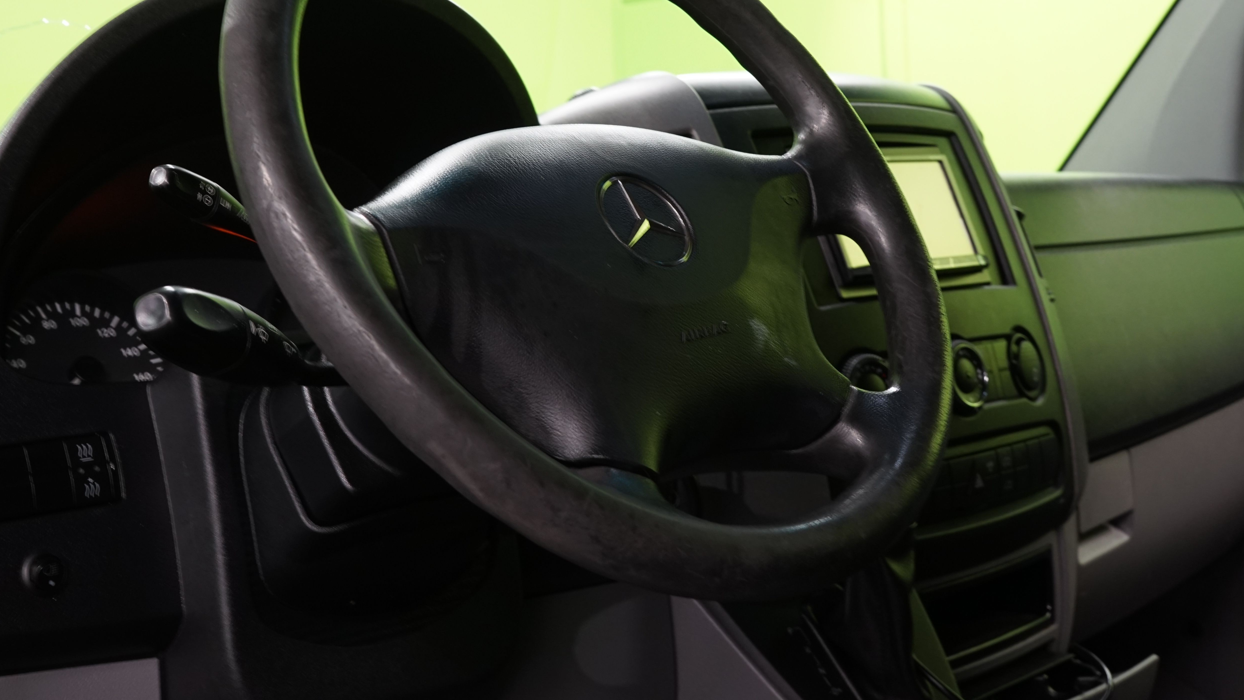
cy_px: 212
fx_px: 1583
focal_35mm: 48
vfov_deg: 24.7
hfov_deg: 42.9
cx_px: 636
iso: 800
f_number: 9
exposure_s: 1/8
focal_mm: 38
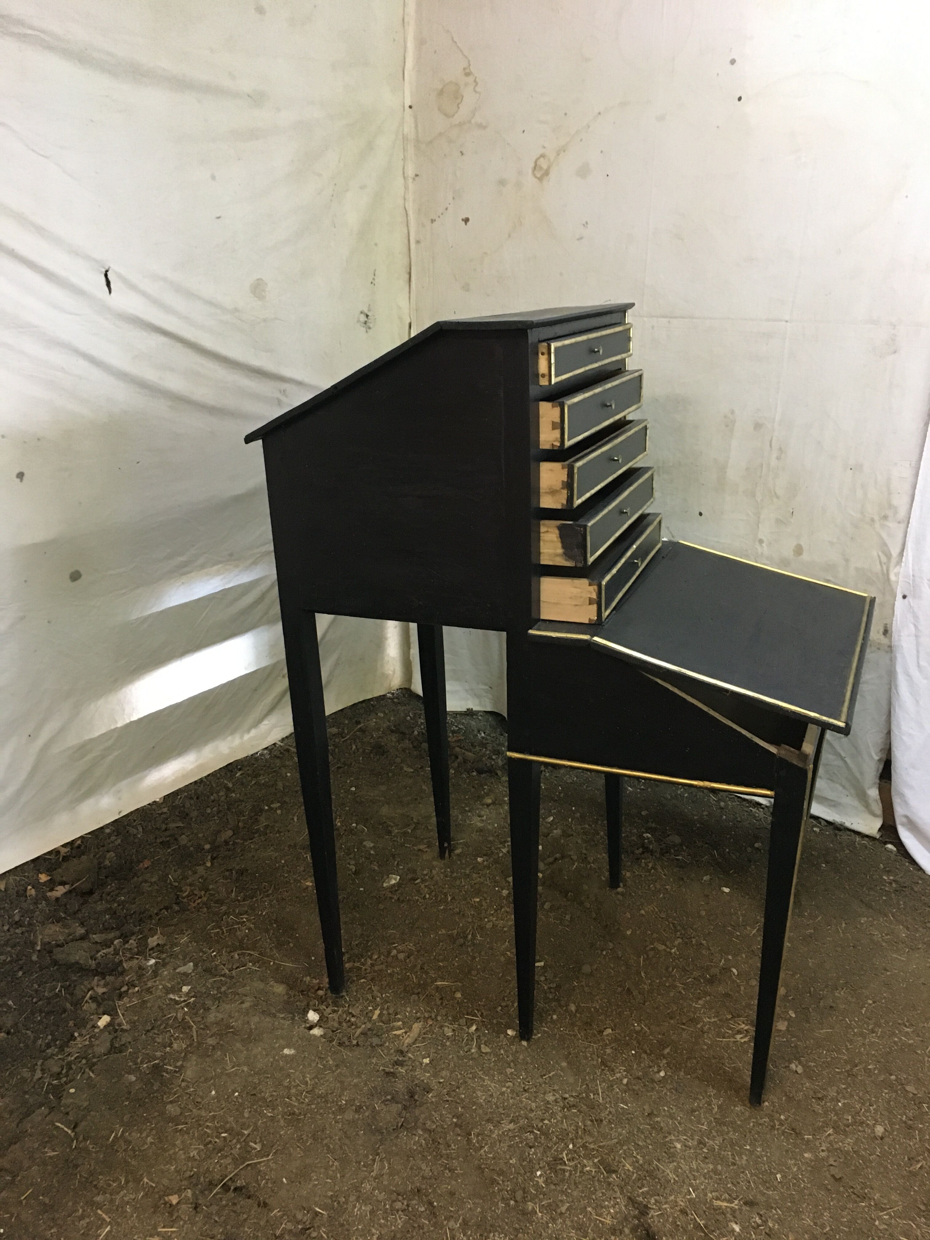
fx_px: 1039
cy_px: 620
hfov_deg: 48.2
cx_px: 465
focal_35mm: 29
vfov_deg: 61.7
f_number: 2.2
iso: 200
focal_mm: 4.15
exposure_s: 1/25
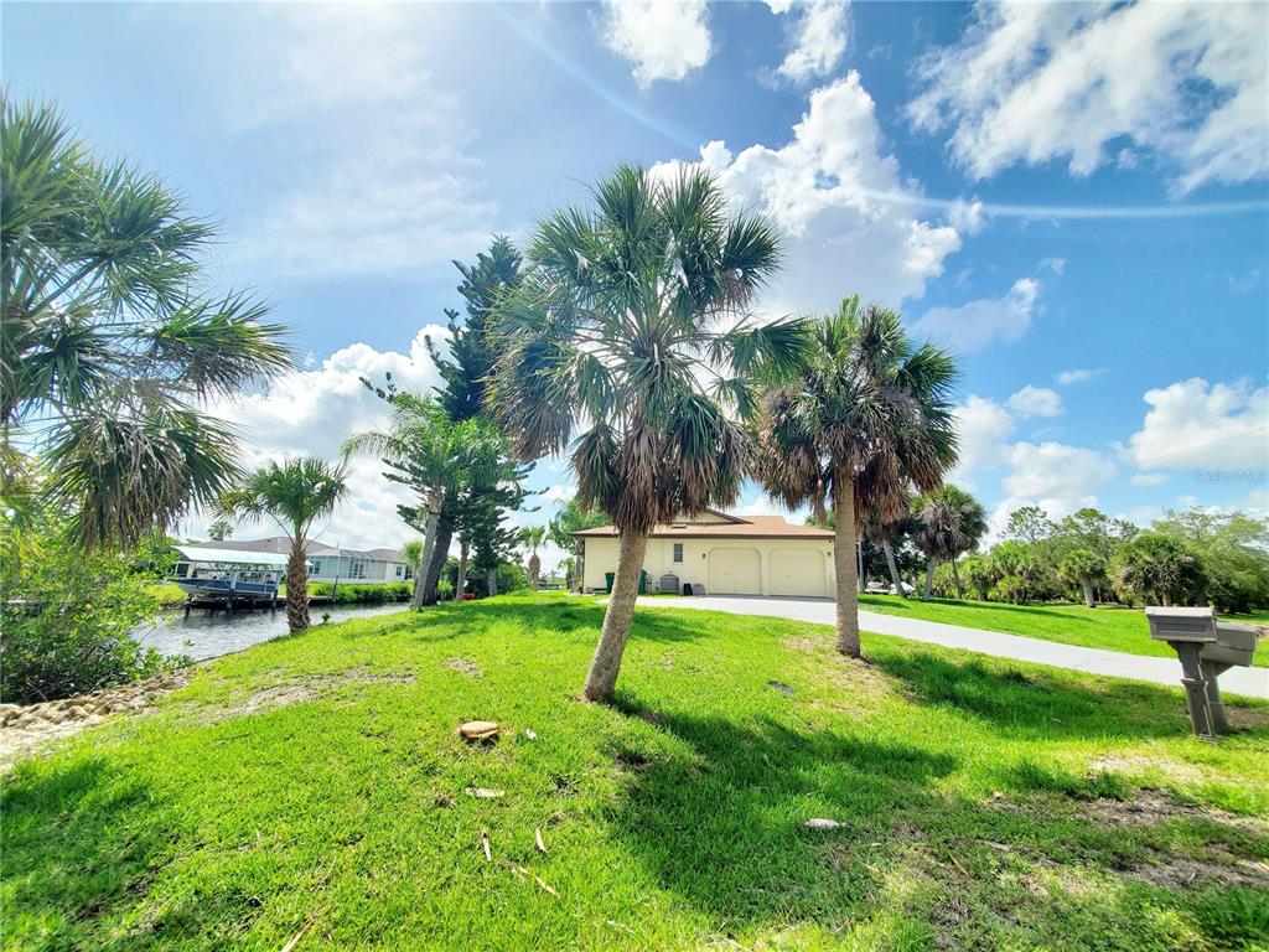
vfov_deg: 89.9
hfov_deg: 106.2
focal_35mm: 13
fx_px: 477
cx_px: 634
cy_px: 476
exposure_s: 1/1476
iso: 50
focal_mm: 1.8
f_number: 2.2
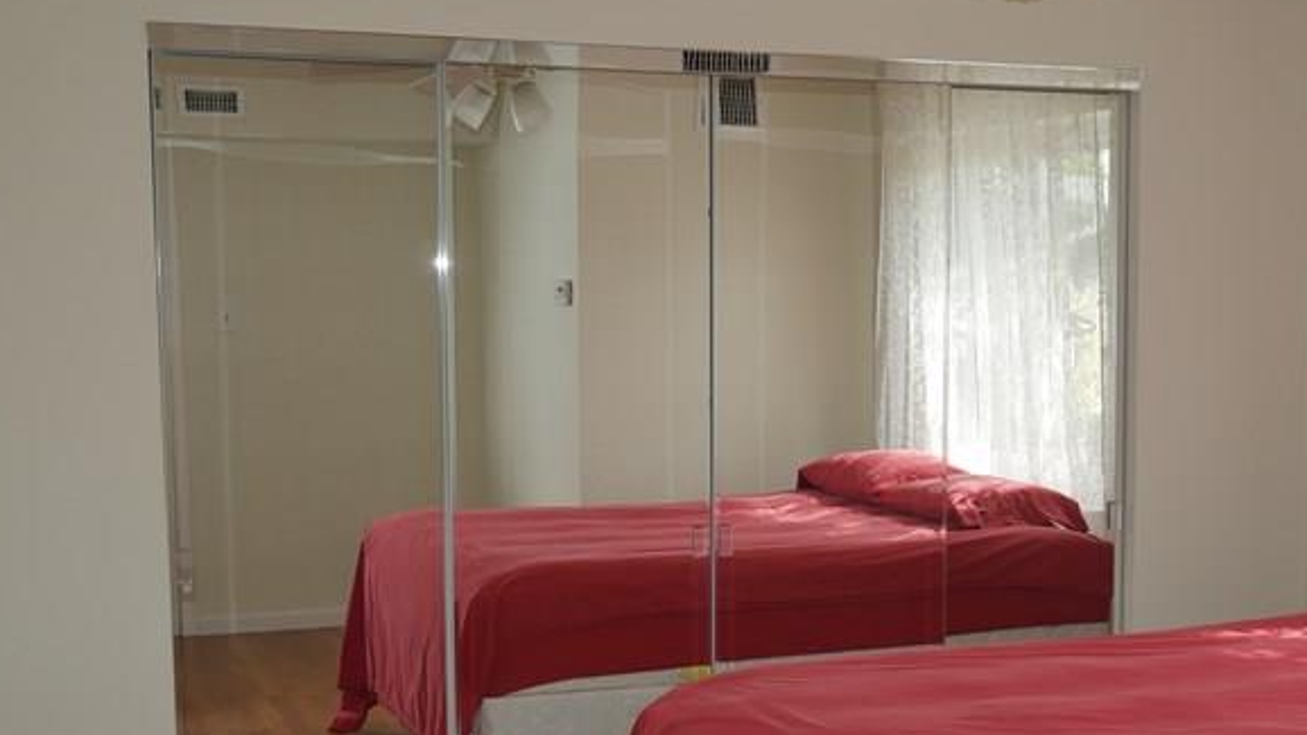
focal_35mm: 54
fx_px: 1871
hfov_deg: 38.3
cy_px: 475
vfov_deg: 22.2
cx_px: 806
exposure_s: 1/100
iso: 200
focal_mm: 14
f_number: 3.5
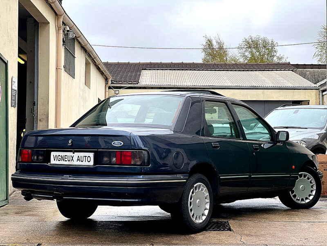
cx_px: 164
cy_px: 123
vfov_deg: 19.1
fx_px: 727
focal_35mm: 77
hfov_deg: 25.3
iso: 25
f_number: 2.8
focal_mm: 9
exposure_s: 1/121
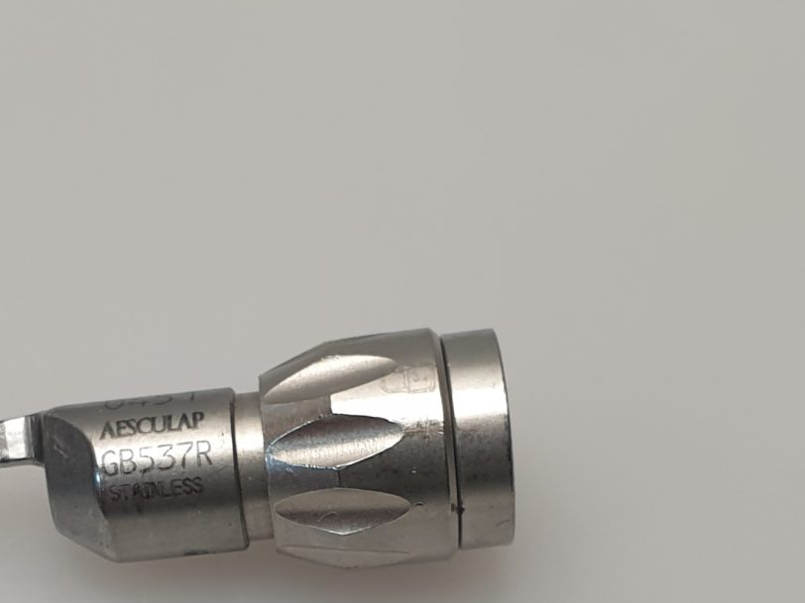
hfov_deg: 23.5
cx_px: 182
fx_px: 1907
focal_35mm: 82
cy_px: 702
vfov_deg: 17.3
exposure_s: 1/100
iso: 80
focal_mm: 4.3
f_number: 2.4
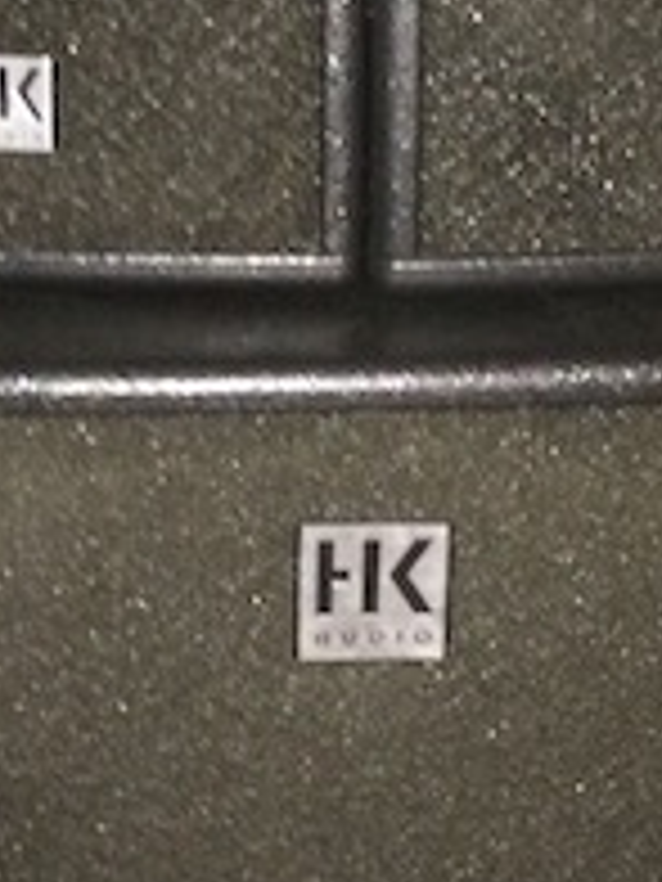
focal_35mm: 89
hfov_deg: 16.6
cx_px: 396
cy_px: 328
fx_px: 2269
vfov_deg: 22.0
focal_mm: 4.15
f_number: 2.2
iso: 400
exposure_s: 1/17
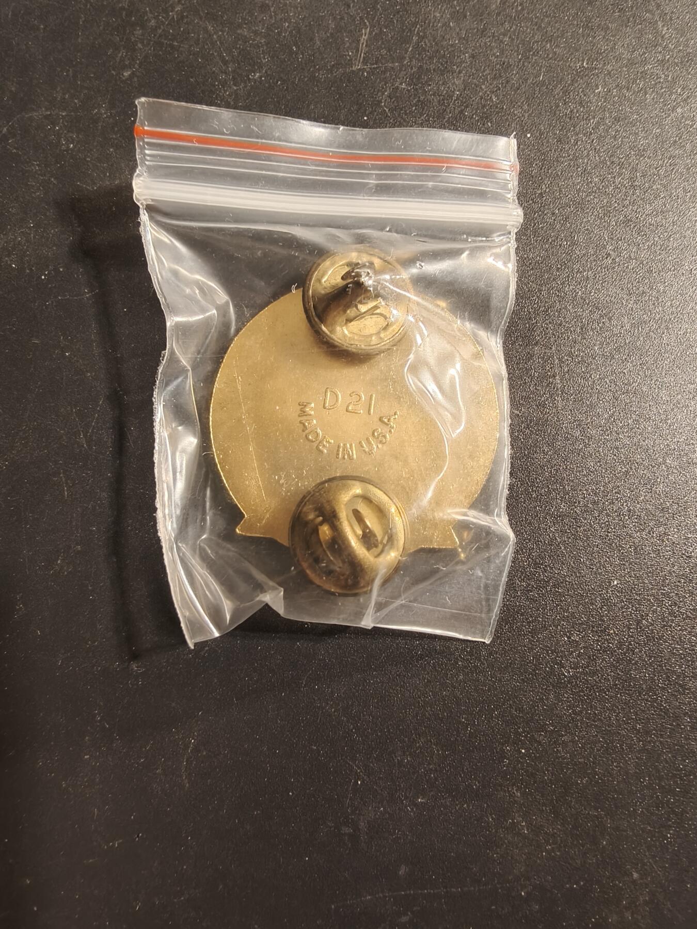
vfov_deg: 73.9
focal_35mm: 23
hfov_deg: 58.9
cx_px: 348
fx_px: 617
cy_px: 464
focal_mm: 2.32
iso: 160
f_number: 2
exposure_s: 1/69.9
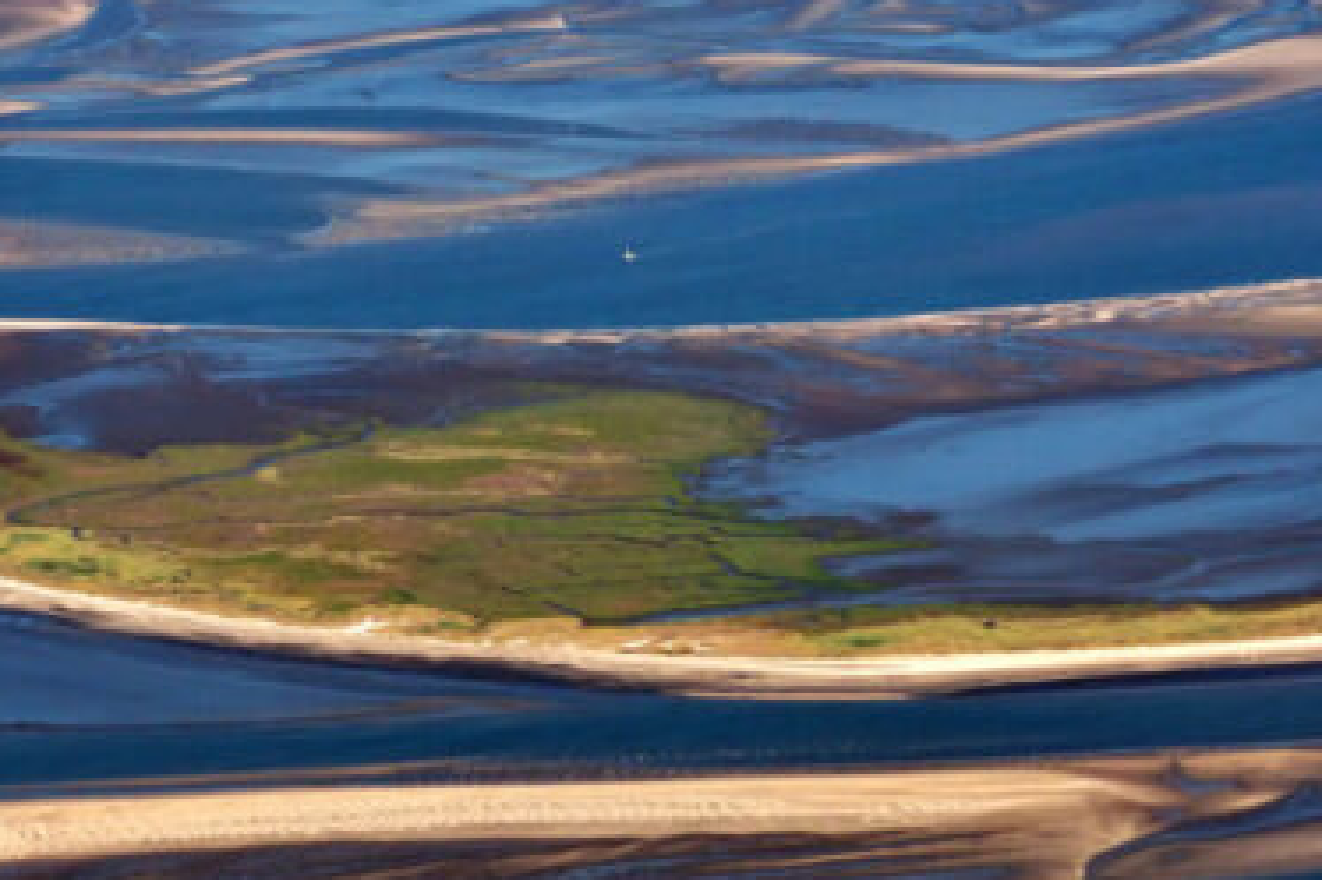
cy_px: 421
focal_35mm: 287
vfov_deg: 4.8
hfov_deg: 7.2
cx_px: 672
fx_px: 10534
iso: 200
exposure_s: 1/500
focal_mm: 70
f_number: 11
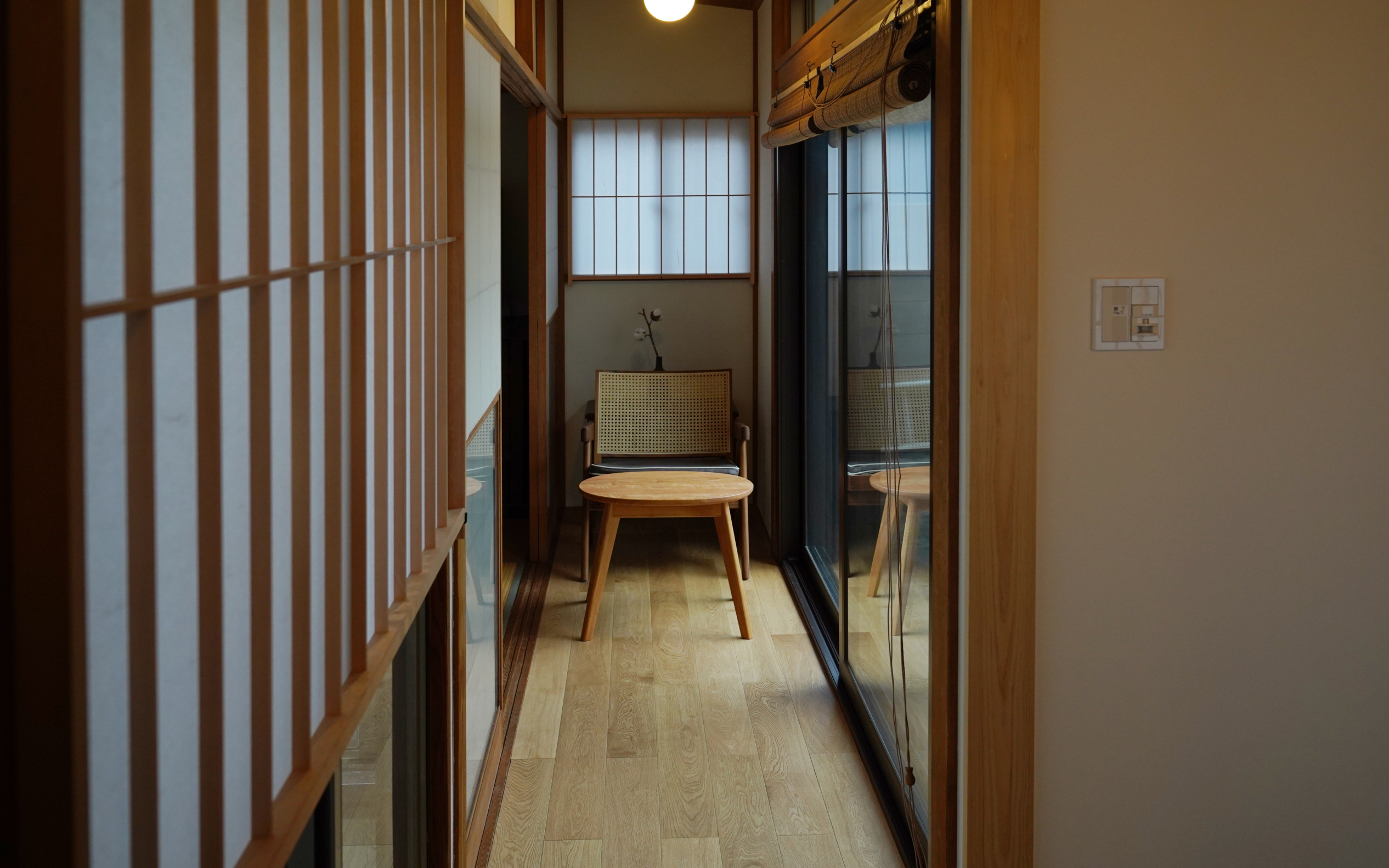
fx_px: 1287
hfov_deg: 56.7
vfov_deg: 37.3
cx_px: 692
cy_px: 444
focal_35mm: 34
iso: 1000
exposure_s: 1/80
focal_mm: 33
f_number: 6.3
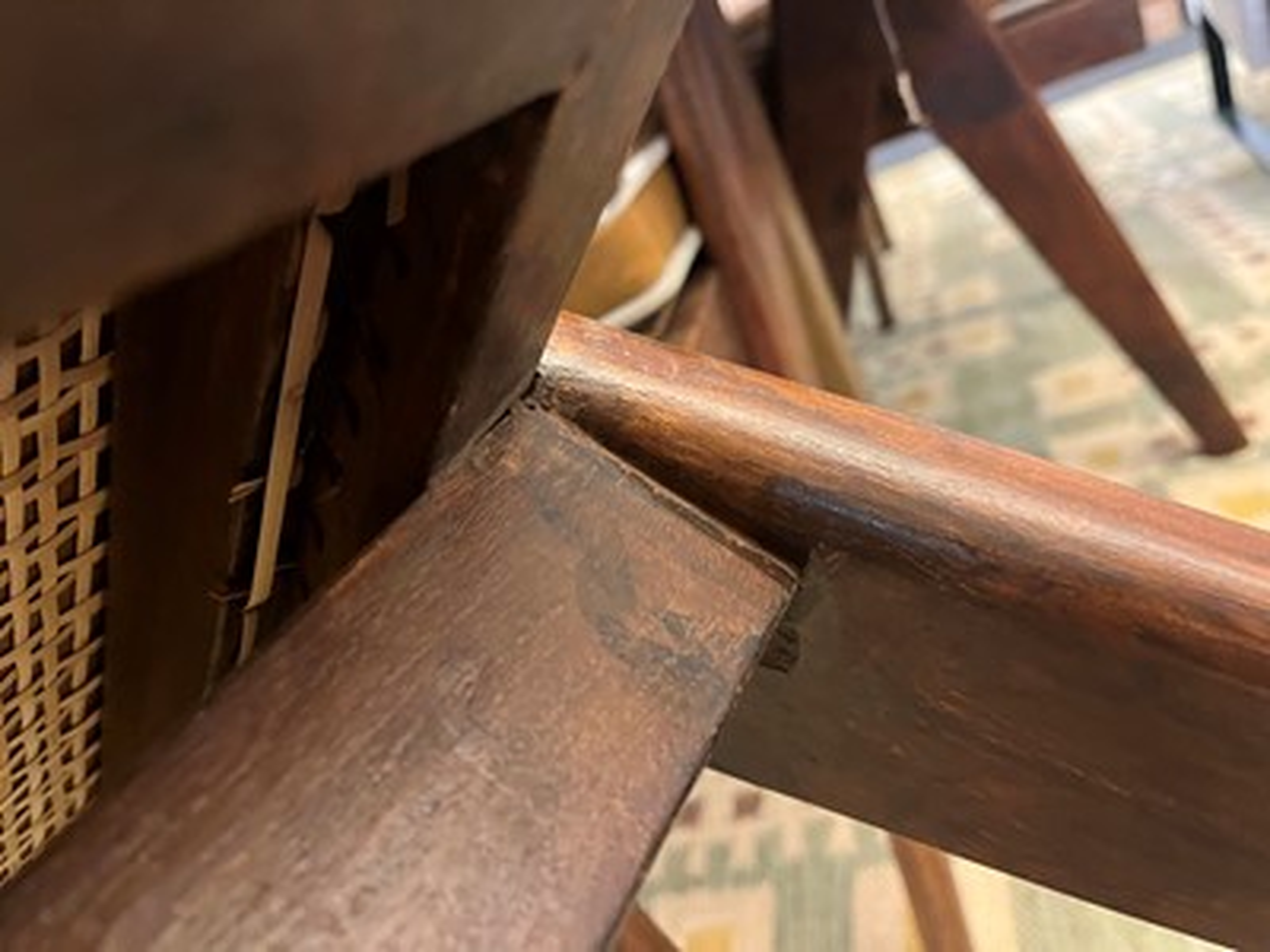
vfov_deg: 53.1
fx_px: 954
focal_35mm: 26
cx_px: 635
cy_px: 476
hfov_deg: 67.3
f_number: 1.6
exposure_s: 1/33
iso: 500
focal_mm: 5.1
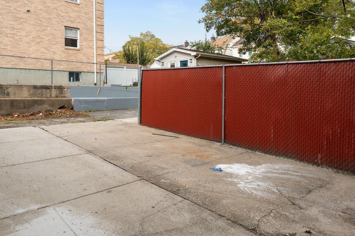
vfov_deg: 50.9
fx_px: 246
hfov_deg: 71.5
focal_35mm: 25
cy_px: 93
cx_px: 169
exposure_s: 1/400
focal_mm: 14
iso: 800
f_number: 10
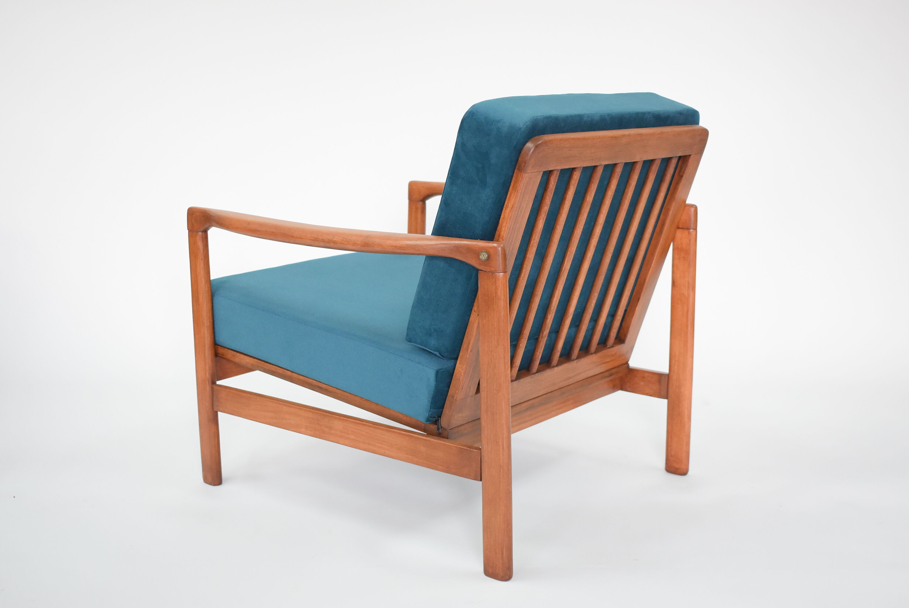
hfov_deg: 43.6
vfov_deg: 29.9
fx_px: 1137
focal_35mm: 45
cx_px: 454
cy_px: 304
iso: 2000
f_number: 4.2
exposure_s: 1/60
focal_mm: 30
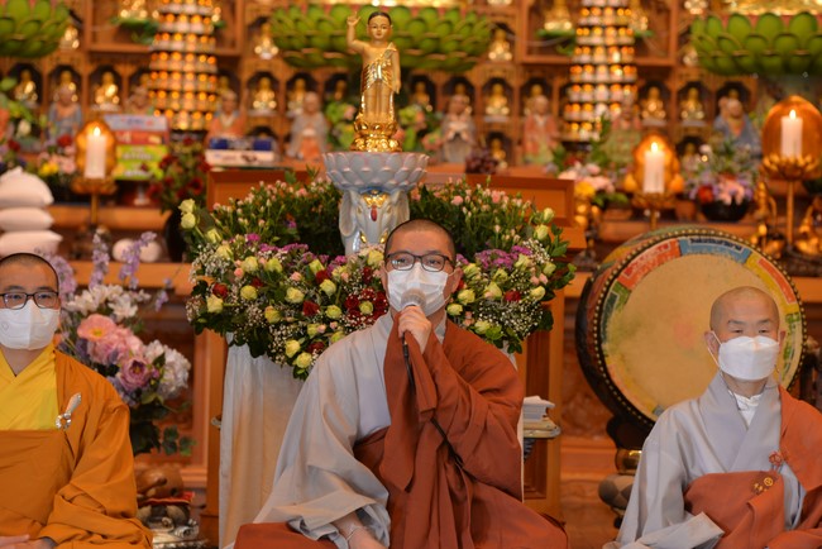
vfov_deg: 8.6
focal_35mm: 160
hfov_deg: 12.8
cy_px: 274
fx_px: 3655
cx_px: 411
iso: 800
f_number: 4
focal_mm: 160
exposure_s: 1/60
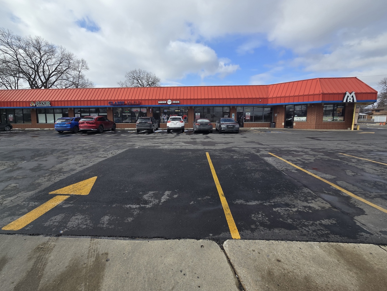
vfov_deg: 85.6
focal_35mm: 14
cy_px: 138
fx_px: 157
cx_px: 183
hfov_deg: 102.0
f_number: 2.2
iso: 50
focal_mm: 2.2
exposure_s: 1/2088
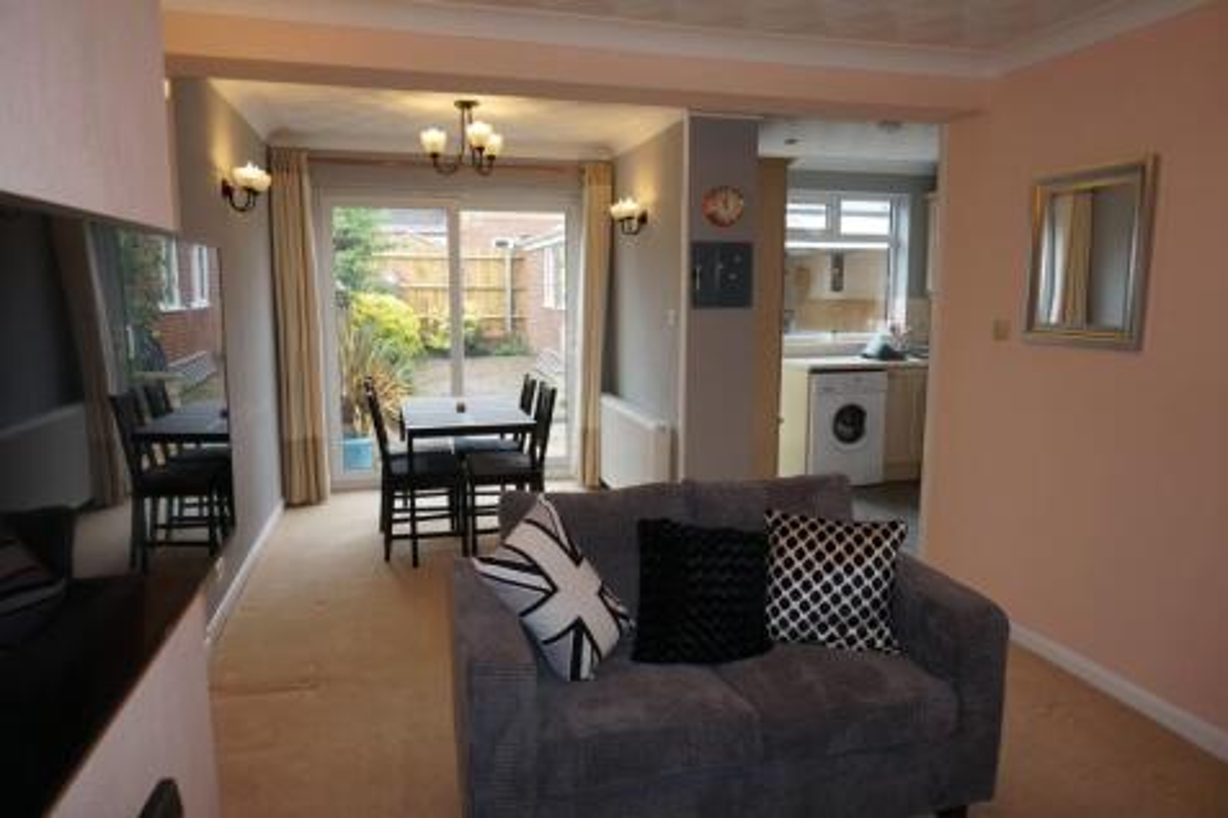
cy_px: 409
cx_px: 614
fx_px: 818
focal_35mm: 24
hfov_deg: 73.8
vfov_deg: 53.1
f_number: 4
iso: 100
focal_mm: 16
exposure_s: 1/60
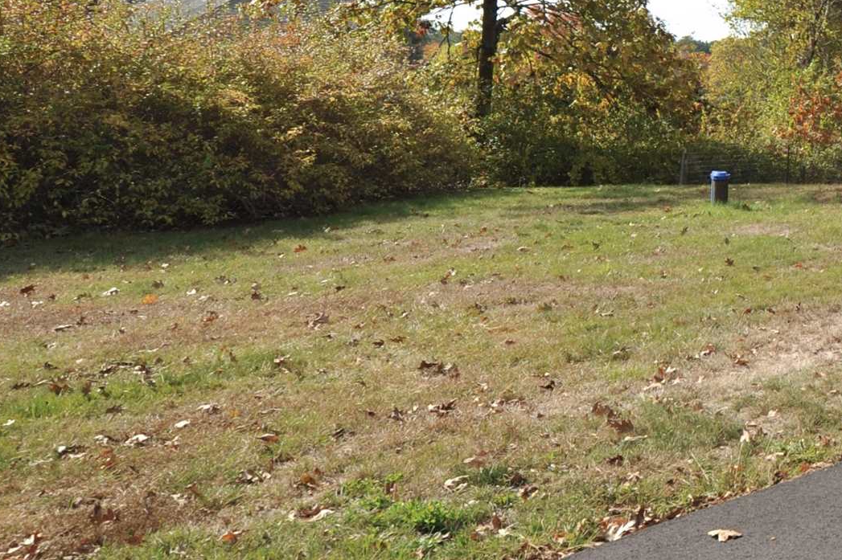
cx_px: 1098
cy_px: 45
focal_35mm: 44
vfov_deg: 29.1
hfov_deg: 32.9
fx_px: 1029
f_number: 7.1
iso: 200
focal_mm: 15
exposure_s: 1/320
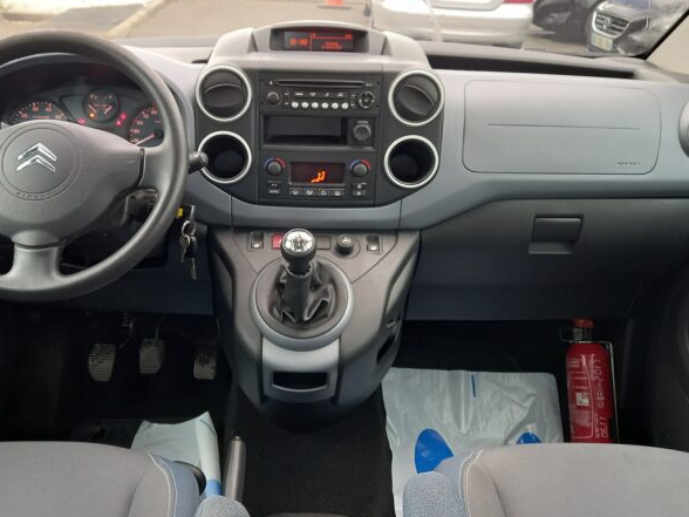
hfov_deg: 53.8
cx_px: 295
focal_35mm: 34
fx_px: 677
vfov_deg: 41.7
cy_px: 226
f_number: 2
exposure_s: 1/50
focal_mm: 4.6
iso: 125
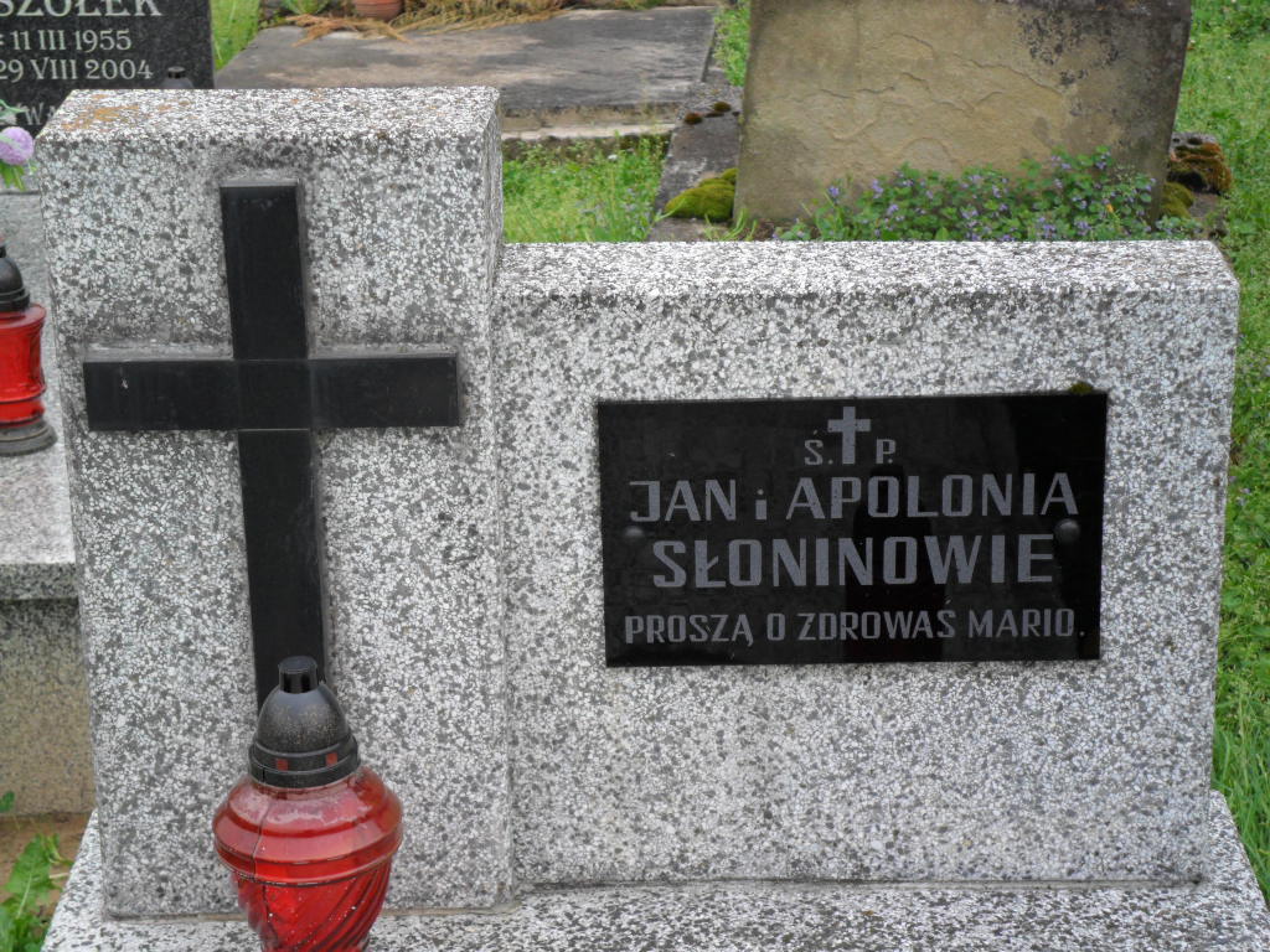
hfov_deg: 22.8
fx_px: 3155
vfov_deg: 17.2
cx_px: 635
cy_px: 476
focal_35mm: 86
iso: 100
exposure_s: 1/125
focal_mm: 15.4
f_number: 4.3
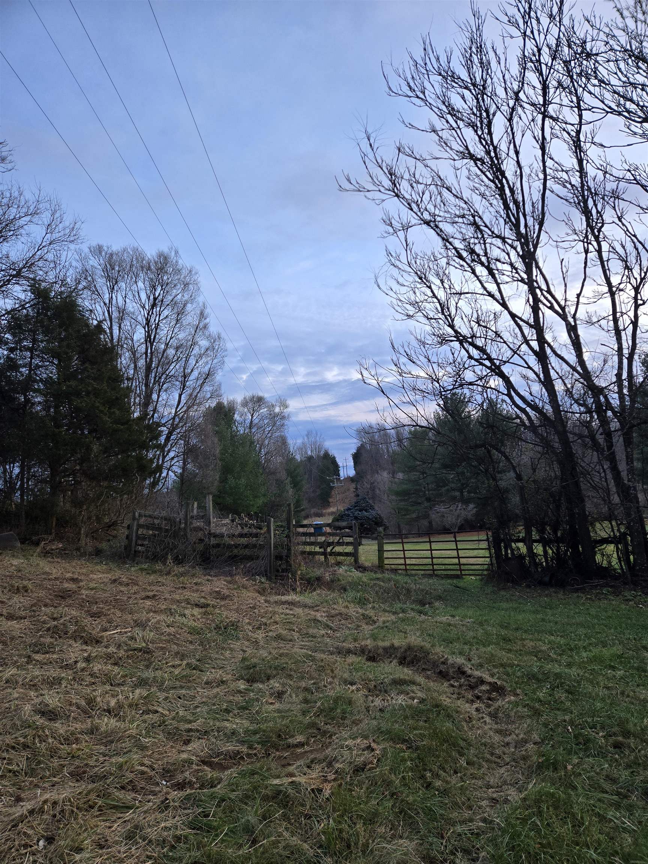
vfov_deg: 73.9
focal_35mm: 23
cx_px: 324
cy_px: 432
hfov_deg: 58.9
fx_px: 574
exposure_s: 1/180
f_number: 1.8
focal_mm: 5.4
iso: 100
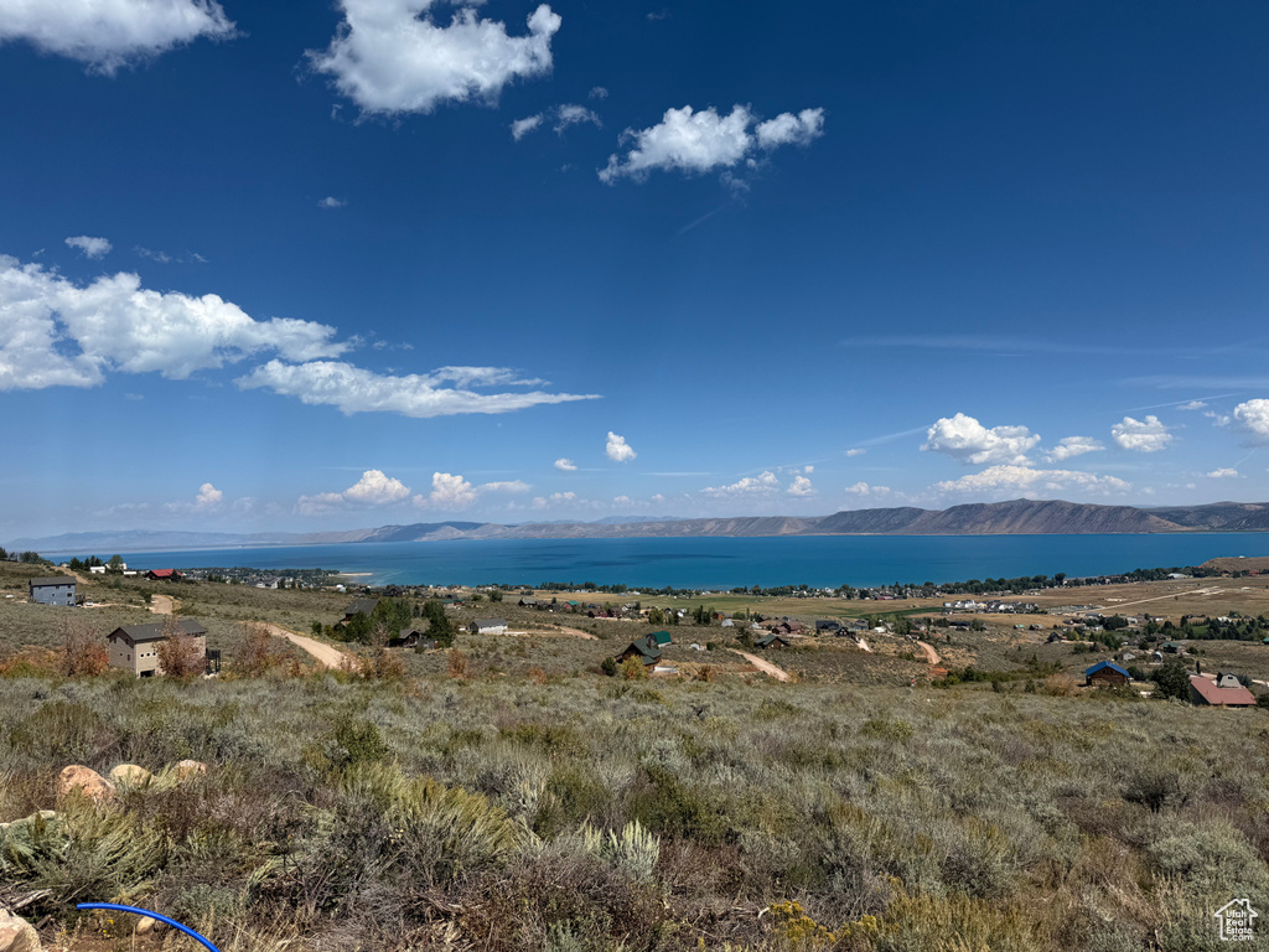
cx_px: 634
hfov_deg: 71.6
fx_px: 880
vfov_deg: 56.8
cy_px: 476
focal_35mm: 24
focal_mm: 6.76
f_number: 1.78
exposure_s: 1/9091
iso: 80
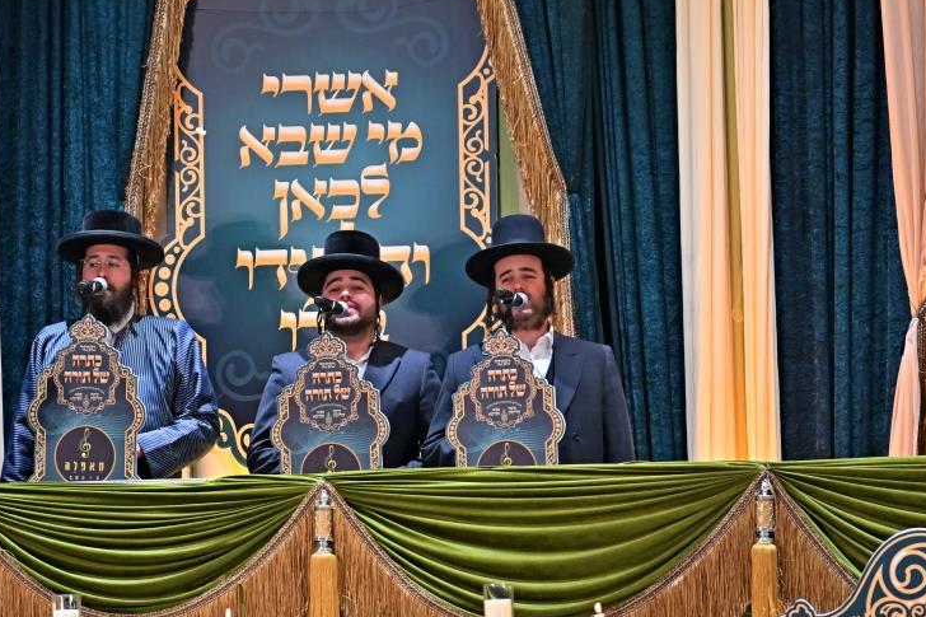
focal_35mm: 422
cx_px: 308
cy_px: 257
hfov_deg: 4.9
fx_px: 10852
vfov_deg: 3.3
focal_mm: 200
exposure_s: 1/250
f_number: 2.8
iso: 500
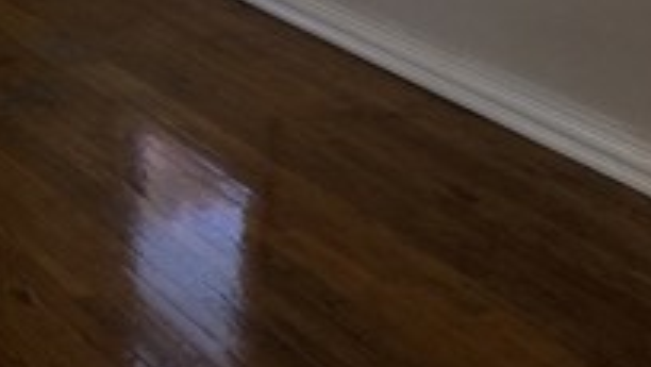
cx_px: -338
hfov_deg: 18.9
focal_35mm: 99
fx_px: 1710
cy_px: -109
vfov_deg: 11.9
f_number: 2.2
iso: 25
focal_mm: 4.15
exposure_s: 1/60
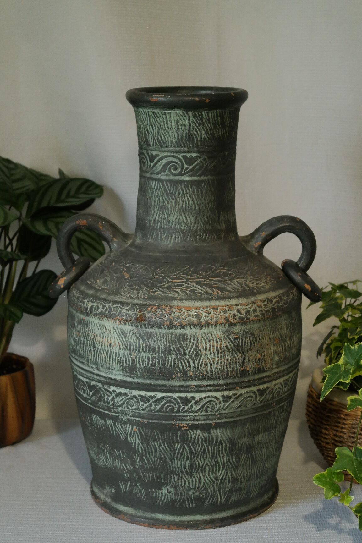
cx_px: 181
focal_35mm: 77
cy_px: 272
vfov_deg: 26.3
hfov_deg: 17.7
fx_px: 1161
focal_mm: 50
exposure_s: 1/30
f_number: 6.3
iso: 1600
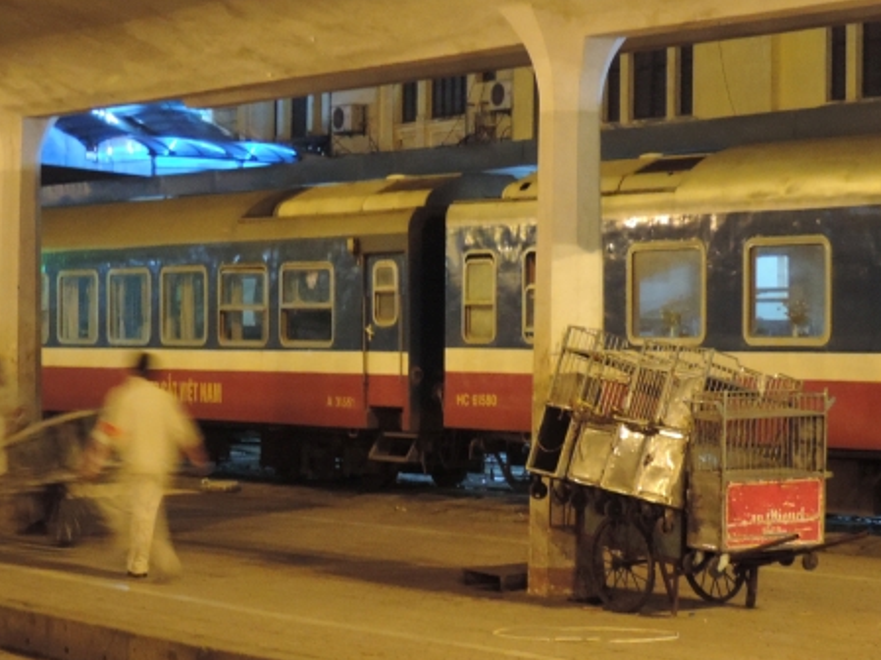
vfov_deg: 13.8
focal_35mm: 107
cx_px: 306
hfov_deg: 18.3
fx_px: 2721
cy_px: 359
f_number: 3.7
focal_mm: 10.7
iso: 800
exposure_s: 1/3
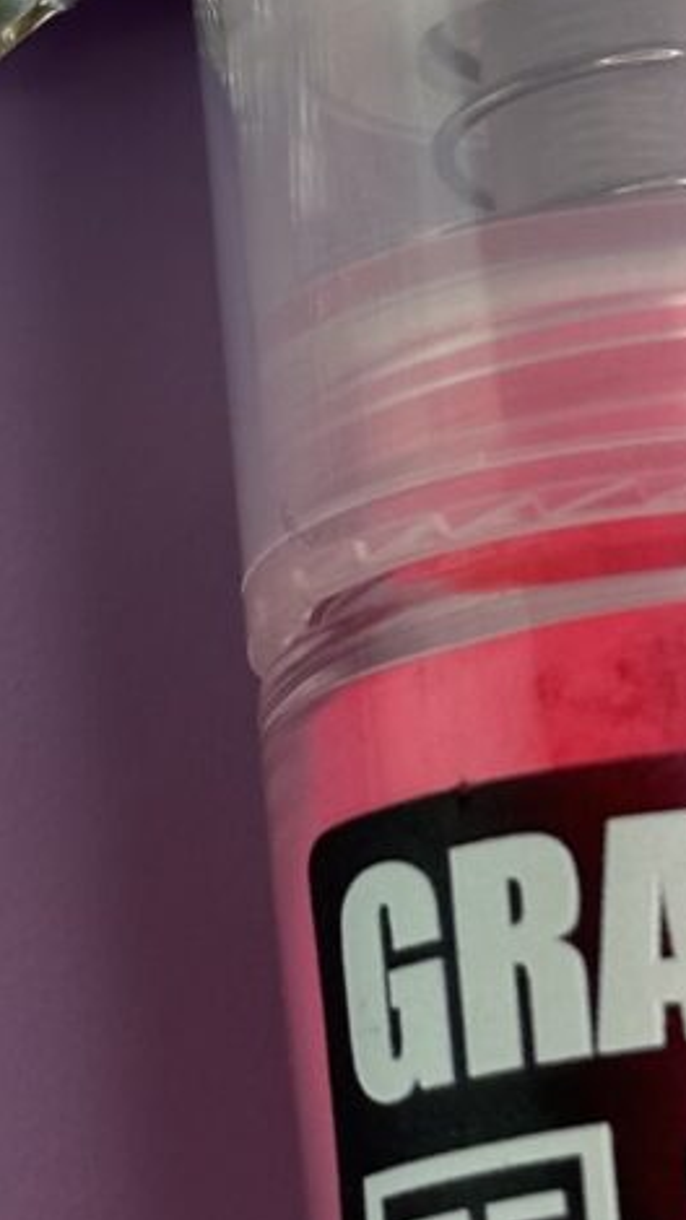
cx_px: 1043
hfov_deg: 7.1
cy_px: 545
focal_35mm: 167
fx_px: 5406
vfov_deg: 12.9
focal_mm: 6.86
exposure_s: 1/642
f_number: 1.78
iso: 64
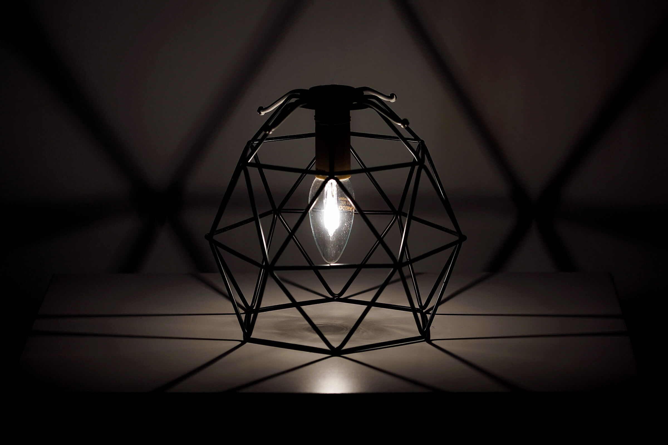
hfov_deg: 13.0
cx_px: 334
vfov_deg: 8.7
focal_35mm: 158
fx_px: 2922
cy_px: 222
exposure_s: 1/125
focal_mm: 105
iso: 100
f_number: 4
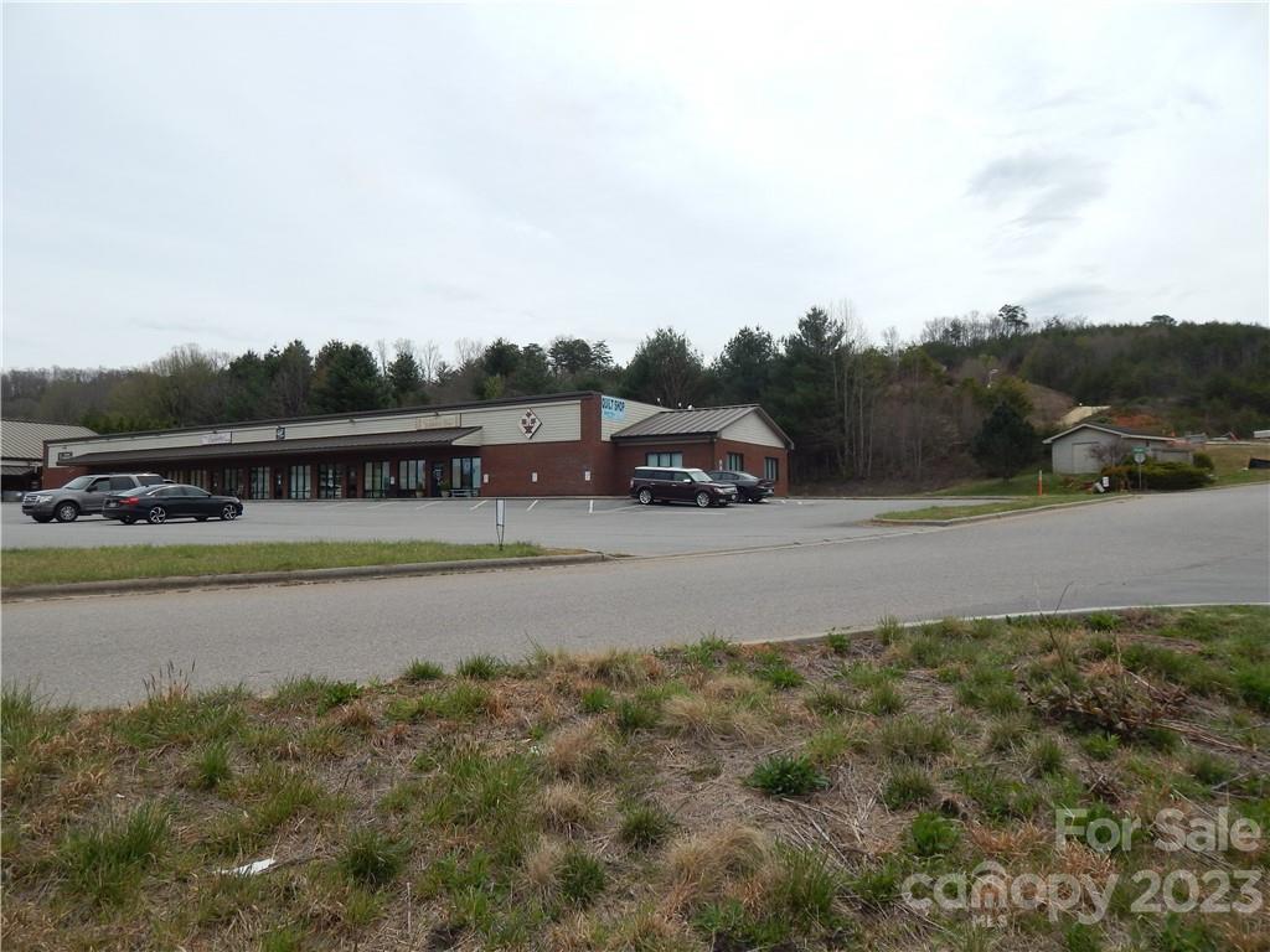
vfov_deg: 58.9
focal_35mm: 23
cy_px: 476
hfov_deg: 73.9
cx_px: 635
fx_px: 844
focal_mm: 4
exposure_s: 1/640
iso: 125
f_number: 6
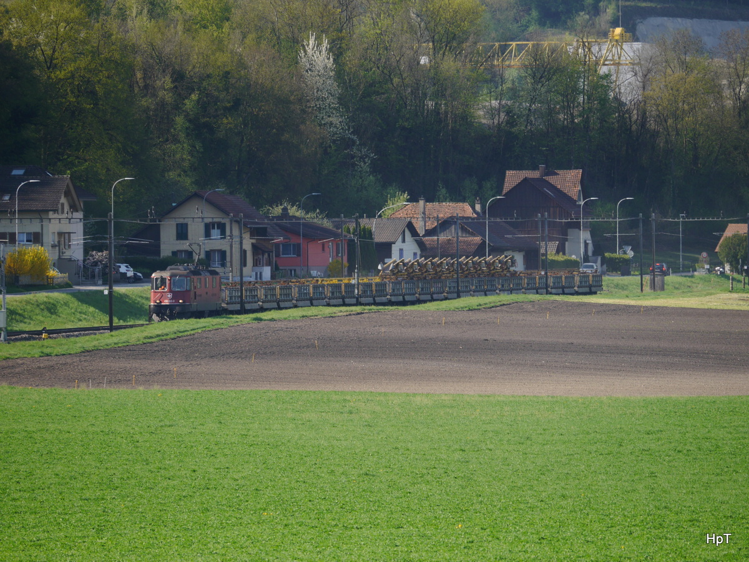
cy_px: 281
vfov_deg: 3.5
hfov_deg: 4.6
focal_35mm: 428
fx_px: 9261
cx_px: 374
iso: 200
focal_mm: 214
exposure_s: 1/400
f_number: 5.1
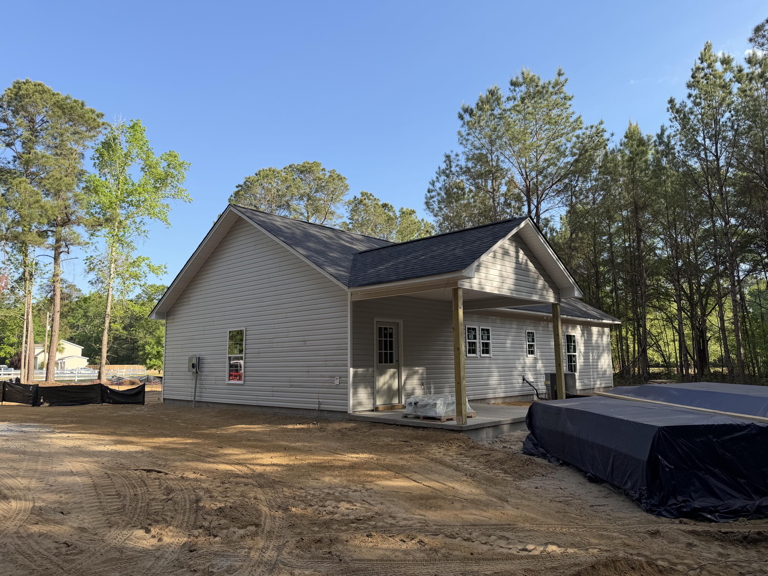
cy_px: 288
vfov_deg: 56.8
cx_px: 384
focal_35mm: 24
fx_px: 532
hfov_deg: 71.6
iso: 80
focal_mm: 6.76
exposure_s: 1/1585
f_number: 1.78
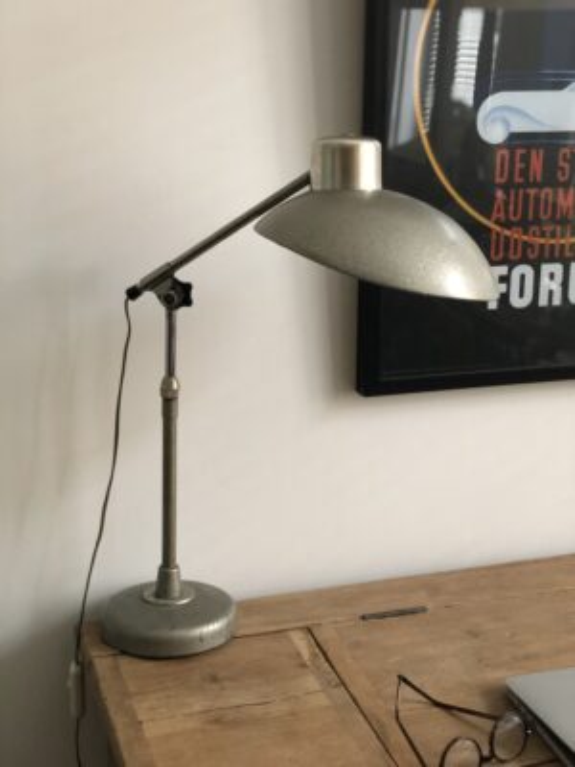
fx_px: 1152
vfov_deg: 36.8
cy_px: 384
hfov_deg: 28.0
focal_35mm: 52
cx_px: 288
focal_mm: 6
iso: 160
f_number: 2.4
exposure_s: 1/20
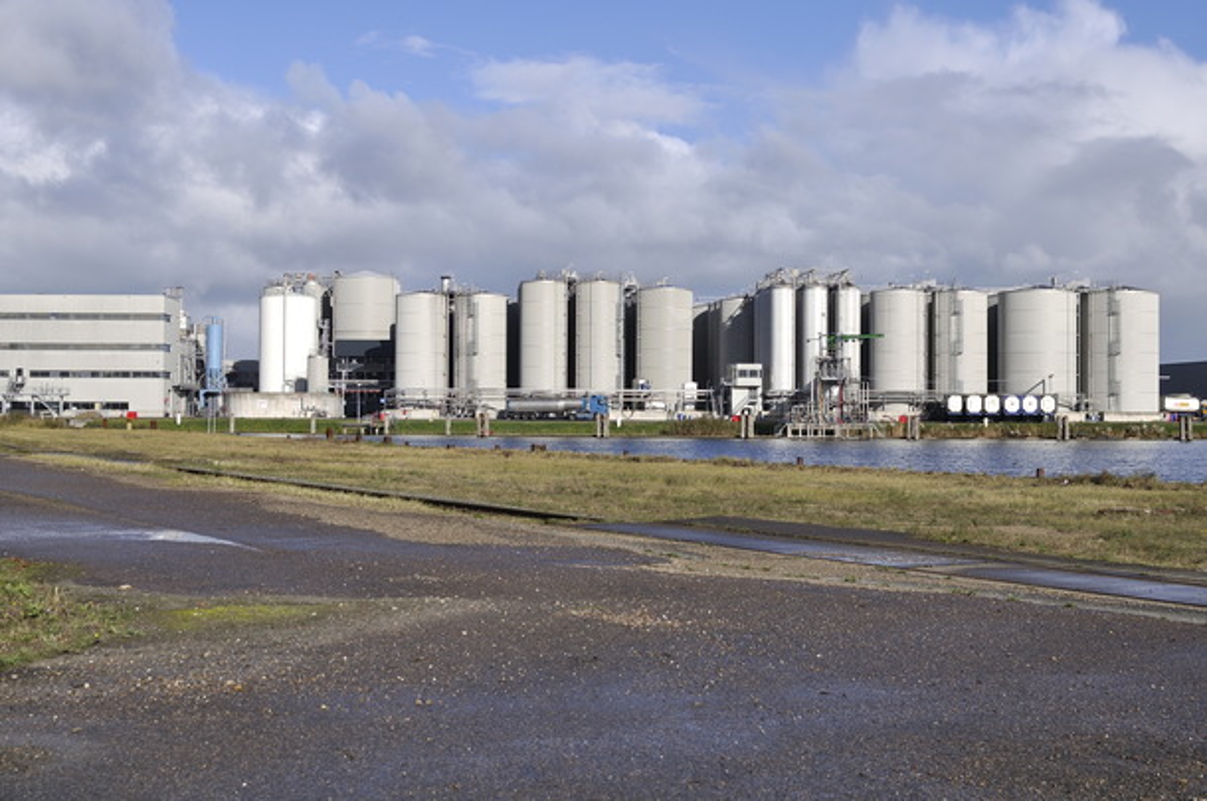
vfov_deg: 25.7
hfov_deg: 37.9
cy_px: 400
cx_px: 604
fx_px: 1758
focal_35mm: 52
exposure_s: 1/2000
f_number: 5.6
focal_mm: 35
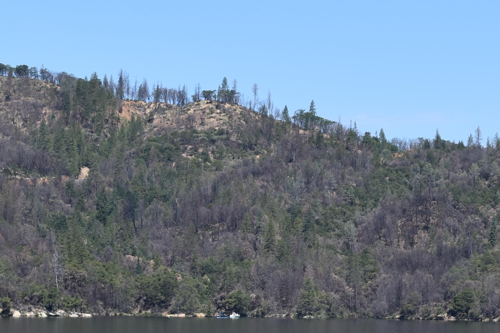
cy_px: 484
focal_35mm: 188
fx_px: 2611
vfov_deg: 7.2
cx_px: 373
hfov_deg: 10.9
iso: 100
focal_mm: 42
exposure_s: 1/320
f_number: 9
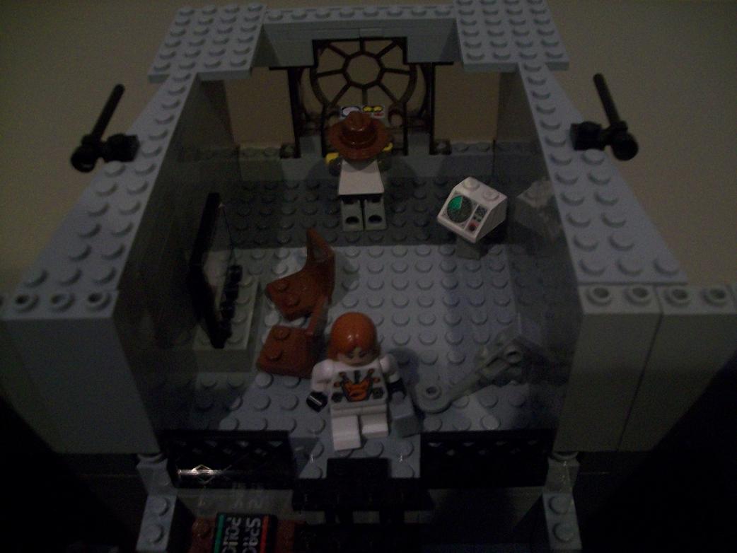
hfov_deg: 51.3
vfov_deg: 39.7
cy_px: 276
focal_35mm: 36
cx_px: 368
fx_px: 767
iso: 200
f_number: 2.7
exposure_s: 1/8
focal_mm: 6
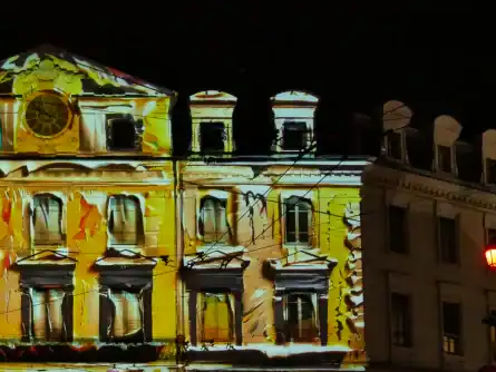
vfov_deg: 11.1
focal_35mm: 133
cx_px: 54
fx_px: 1906
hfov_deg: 14.7
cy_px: 257
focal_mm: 37
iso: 6400
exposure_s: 1/50
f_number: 4.6
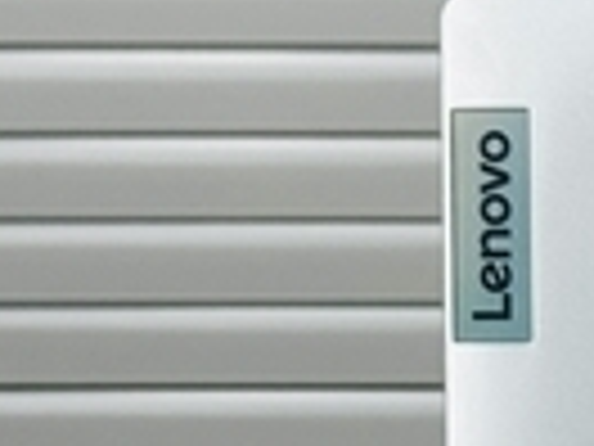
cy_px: 707
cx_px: 1544
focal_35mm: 290
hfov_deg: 6.4
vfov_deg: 5.1
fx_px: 4976
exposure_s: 1/235
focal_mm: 6.76
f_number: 1.78
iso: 64
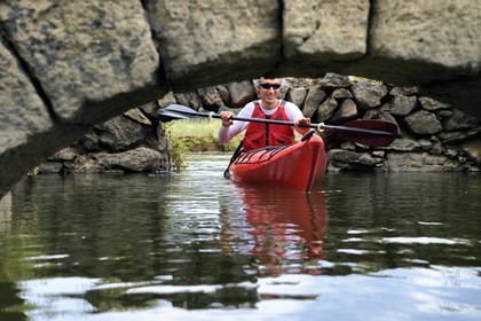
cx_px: 240
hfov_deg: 33.4
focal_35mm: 60
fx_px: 802
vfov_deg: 22.6
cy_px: 160
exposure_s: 1/250
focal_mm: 60
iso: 200
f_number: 8
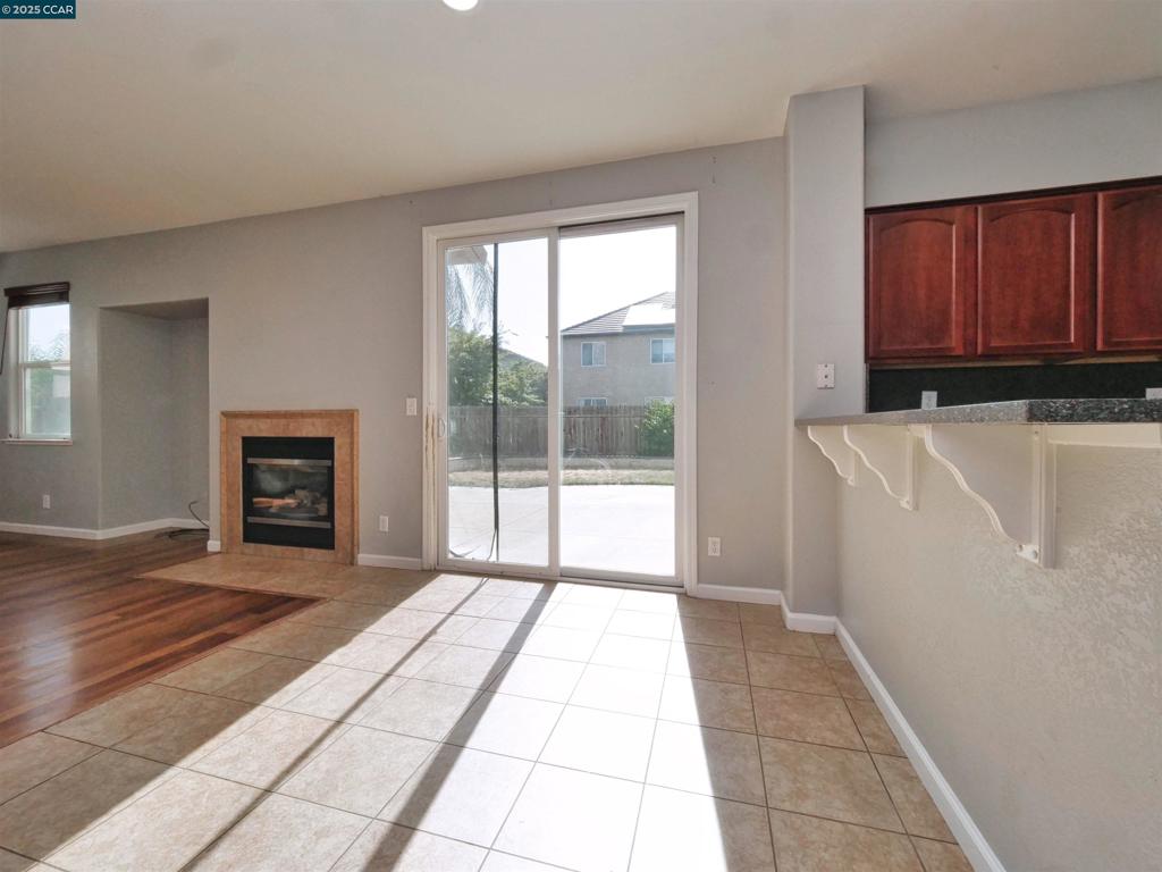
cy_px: 436
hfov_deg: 102.1
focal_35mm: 14
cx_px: 581
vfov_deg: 85.7
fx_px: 470
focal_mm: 7
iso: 800
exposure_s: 1/160
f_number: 13
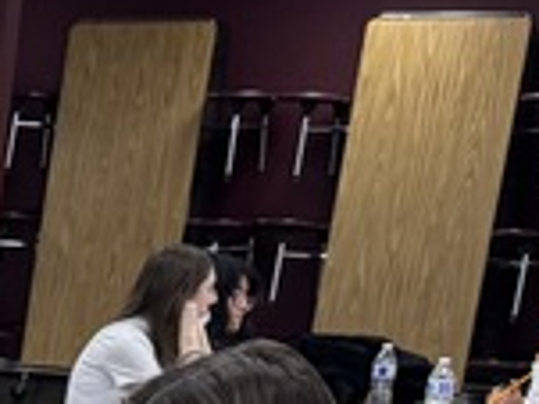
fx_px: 2536
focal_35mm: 163
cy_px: 869
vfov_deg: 8.5
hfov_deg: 9.9
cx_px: -949
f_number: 1.78
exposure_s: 1/121
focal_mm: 6.76
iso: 160
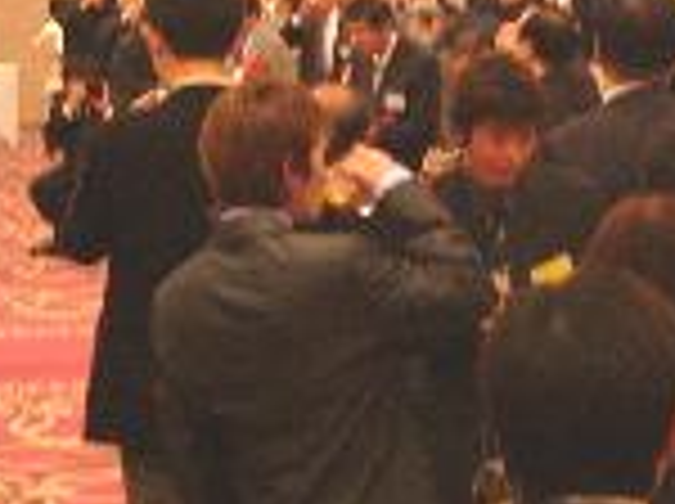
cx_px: 580
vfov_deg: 9.6
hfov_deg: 12.8
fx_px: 2998
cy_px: 90
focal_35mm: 154
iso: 100
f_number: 2.8
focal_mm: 6
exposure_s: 1/13
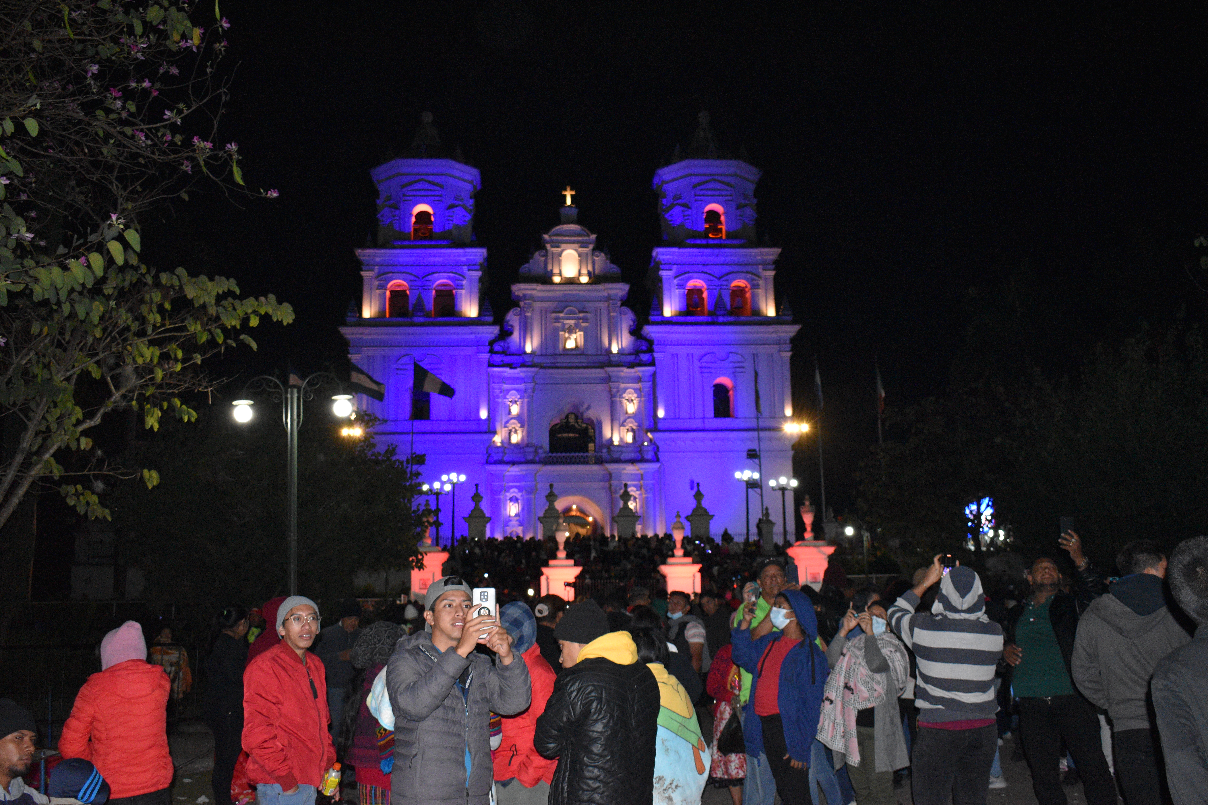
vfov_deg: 36.9
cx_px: 604
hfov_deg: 53.1
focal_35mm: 36
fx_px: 1208
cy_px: 402
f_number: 4
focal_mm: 24
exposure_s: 1/60
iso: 3200
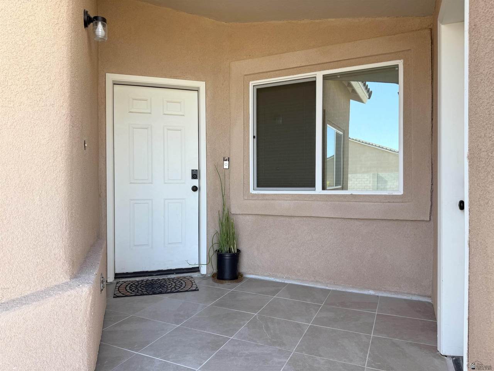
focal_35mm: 24
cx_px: 247
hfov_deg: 71.6
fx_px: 343
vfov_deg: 56.8
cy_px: 186
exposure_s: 1/368
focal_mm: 6.76
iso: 80
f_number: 1.78
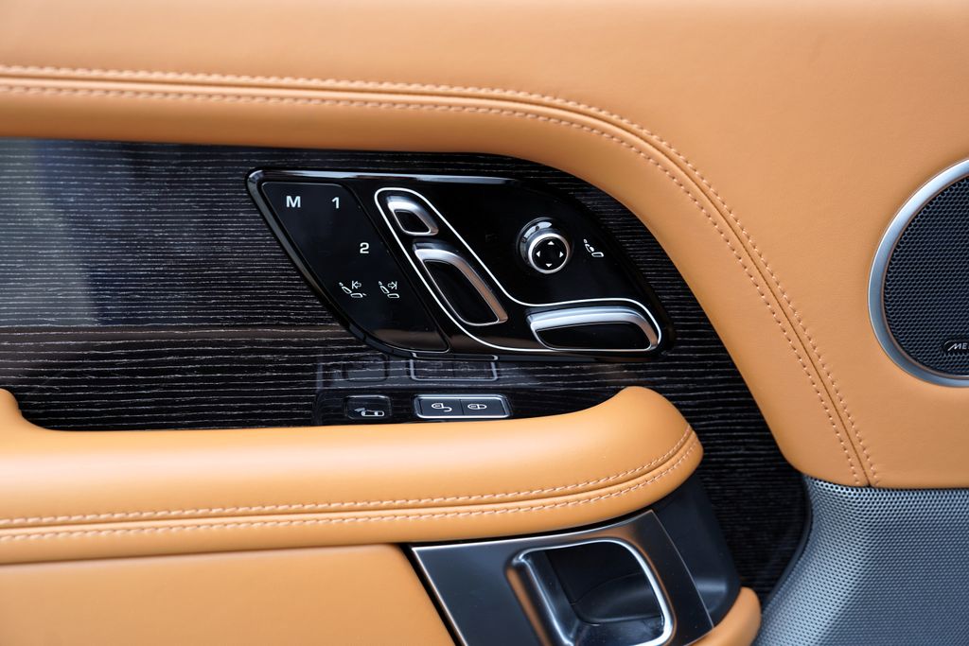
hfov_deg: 47.4
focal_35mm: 41
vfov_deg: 32.6
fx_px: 1104
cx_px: 484
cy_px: 323
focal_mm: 41
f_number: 4
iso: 100
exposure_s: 1/60
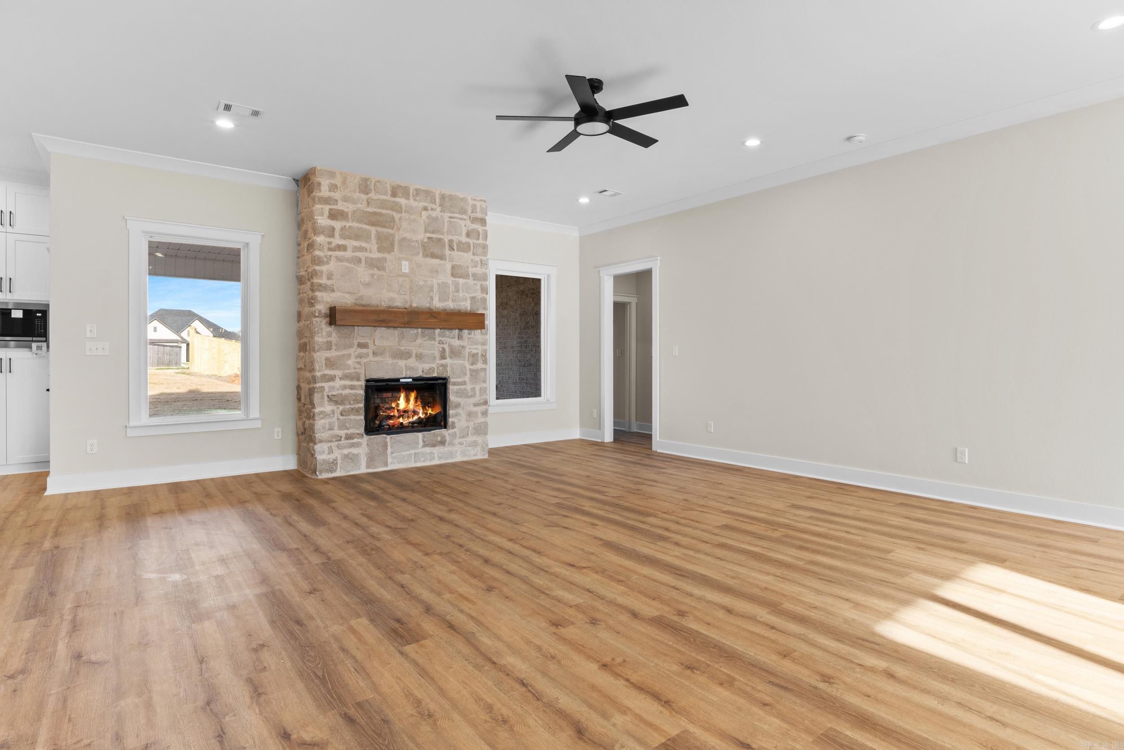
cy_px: 375
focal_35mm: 18
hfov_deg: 89.1
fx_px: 571
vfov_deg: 66.5
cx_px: 562
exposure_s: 1/6
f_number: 9
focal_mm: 12.2
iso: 200
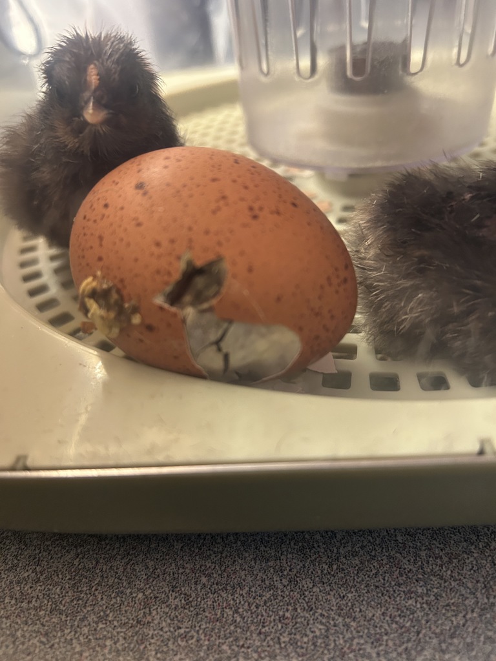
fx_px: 497
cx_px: 248
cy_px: 330
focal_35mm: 26
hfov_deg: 53.1
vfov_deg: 67.3
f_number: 1.5
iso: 400
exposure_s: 1/60
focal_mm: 5.7
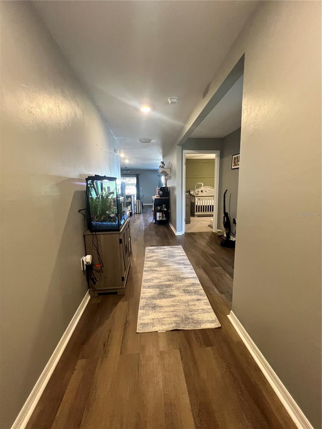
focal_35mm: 13
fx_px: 161
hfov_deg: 89.9
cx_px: 161
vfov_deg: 106.2
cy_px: 214
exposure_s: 1/60
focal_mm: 1.57
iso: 320
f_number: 1.8
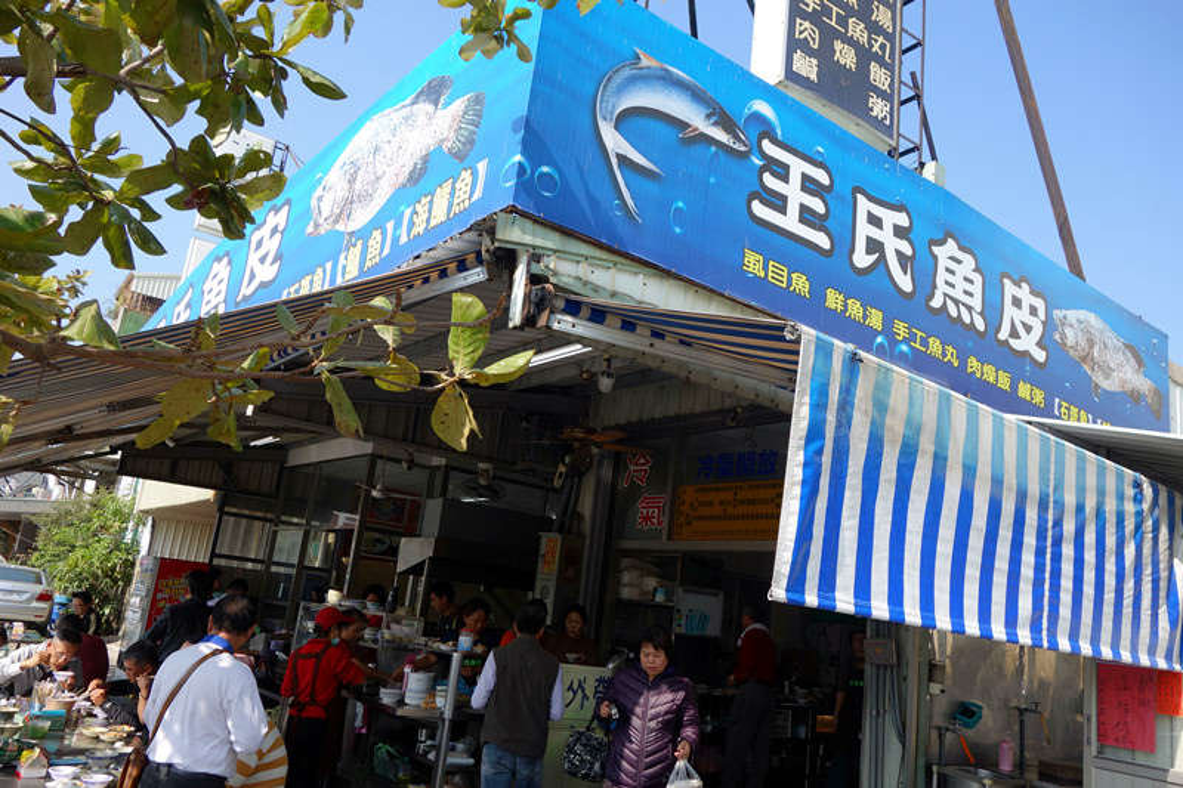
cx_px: 592
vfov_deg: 46.4
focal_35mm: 28
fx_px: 920
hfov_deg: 65.5
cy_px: 394
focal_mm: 10.4
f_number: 5.6
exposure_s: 1/250
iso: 125
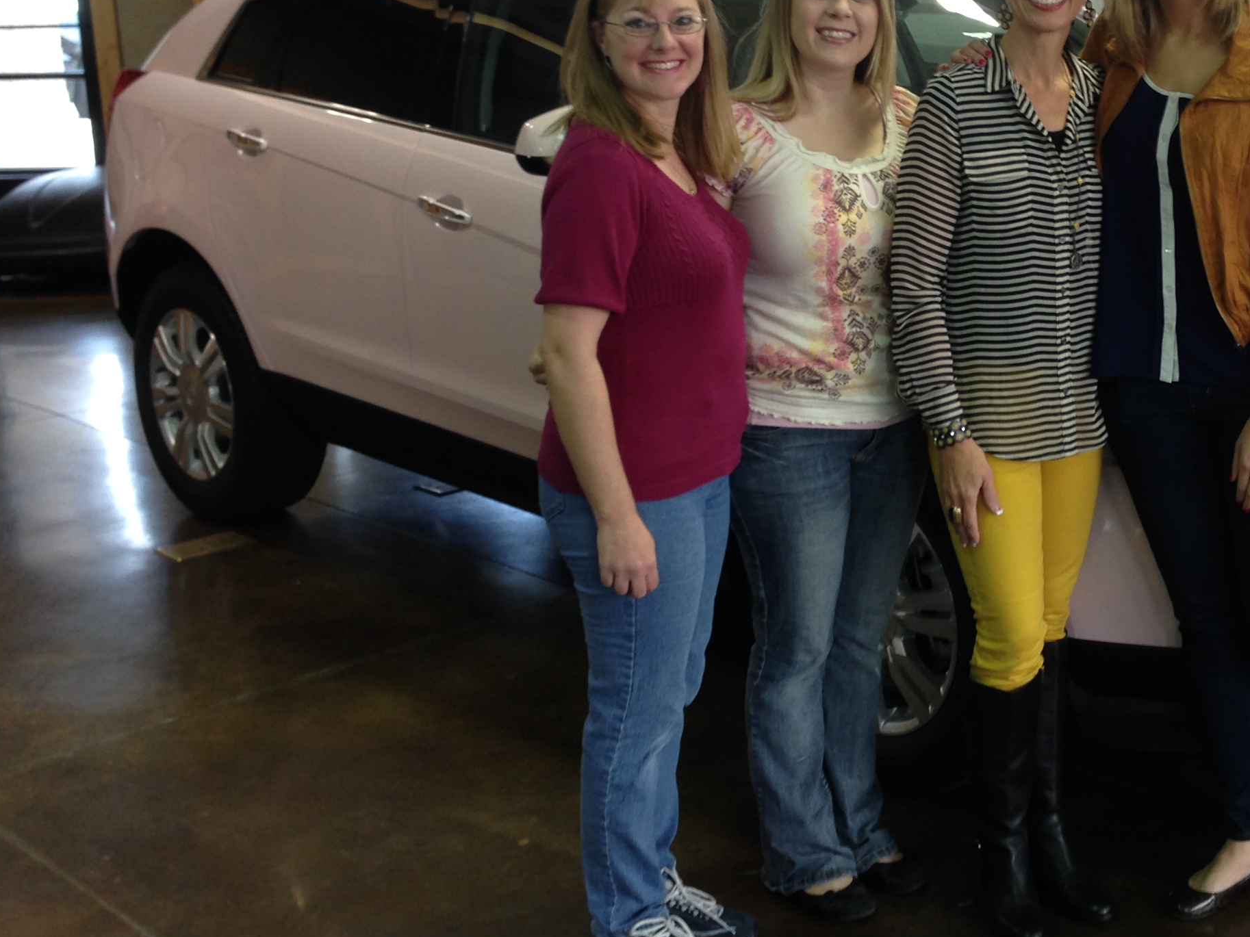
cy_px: 305
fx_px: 2130
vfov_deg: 24.7
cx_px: 945
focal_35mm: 59
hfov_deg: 32.1
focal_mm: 4.12
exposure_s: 1/20
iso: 50
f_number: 2.4
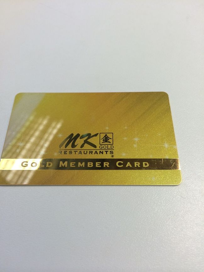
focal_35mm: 30
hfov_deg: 46.8
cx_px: 102
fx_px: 236
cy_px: 136
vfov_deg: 60.0
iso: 50
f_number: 2.2
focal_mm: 4.12
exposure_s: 1/33
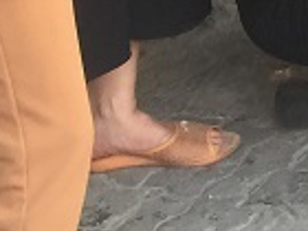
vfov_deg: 7.9
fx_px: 1477
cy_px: -409
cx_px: 627
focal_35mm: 166
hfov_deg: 10.8
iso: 32
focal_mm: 4.15
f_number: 2.2
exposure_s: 1/33
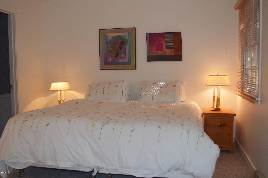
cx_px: 134
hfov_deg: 57.3
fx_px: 245
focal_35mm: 33
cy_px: 89
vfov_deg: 39.9
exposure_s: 1/100
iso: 400
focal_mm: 22
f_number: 4
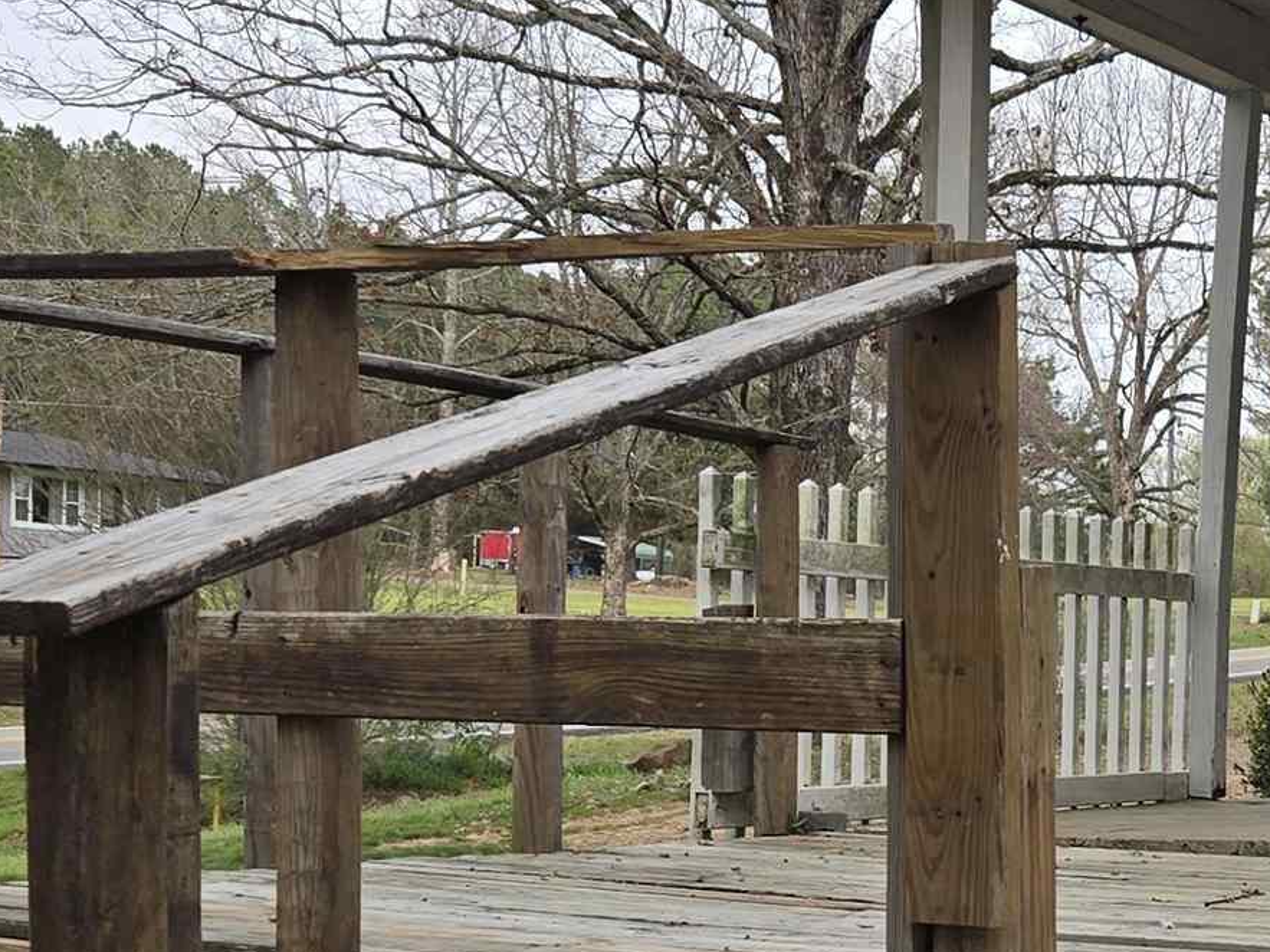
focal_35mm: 80
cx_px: 1237
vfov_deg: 18.2
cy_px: 777
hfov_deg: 23.5
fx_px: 2935
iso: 25
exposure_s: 1/476
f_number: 1.8
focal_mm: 5.4
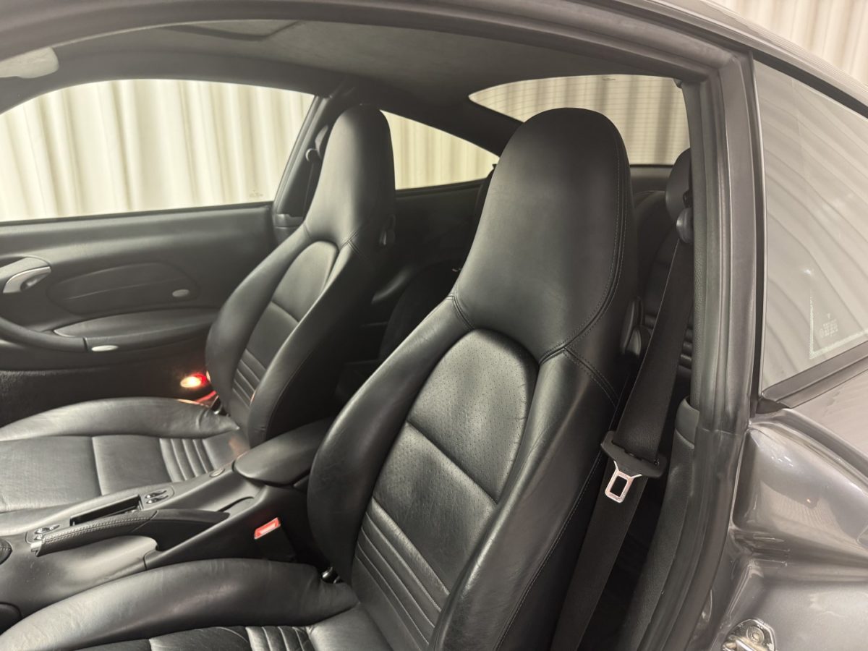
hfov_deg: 71.6
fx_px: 602
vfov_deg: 56.8
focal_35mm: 24
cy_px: 326
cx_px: 434
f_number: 1.78
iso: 640
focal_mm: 6.76
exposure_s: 1/33
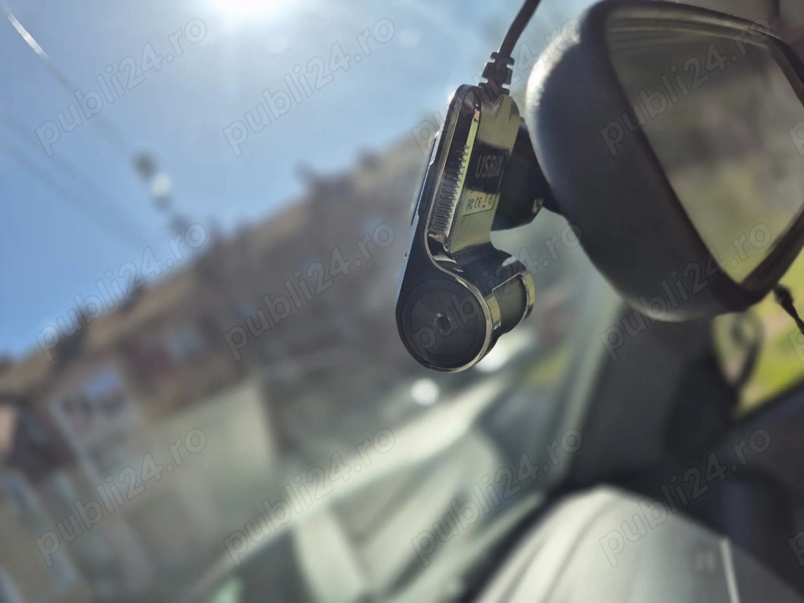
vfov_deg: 58.9
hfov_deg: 73.9
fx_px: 534
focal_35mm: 23
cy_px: 302
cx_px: 402
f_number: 1.8
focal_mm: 5.4
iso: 25
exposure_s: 1/1880
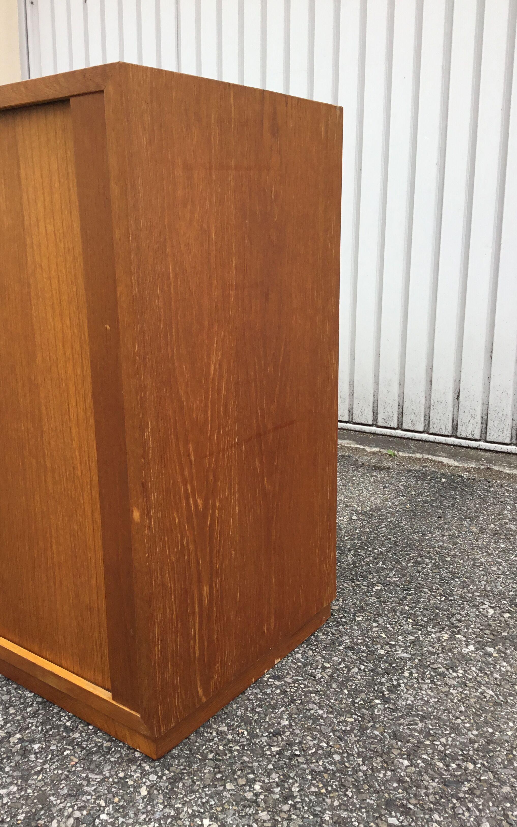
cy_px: 415
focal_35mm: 33
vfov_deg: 58.1
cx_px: 246
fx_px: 744
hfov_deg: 38.3
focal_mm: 3.3
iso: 25
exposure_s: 1/359
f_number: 2.4
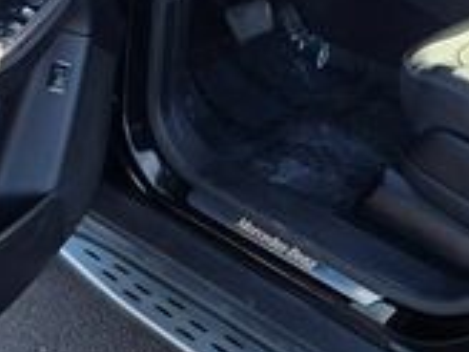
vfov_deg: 16.2
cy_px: 26
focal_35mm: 90
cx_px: 172
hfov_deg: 21.7
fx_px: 1219
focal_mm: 6.3
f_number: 1.7
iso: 80
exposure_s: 1/2417
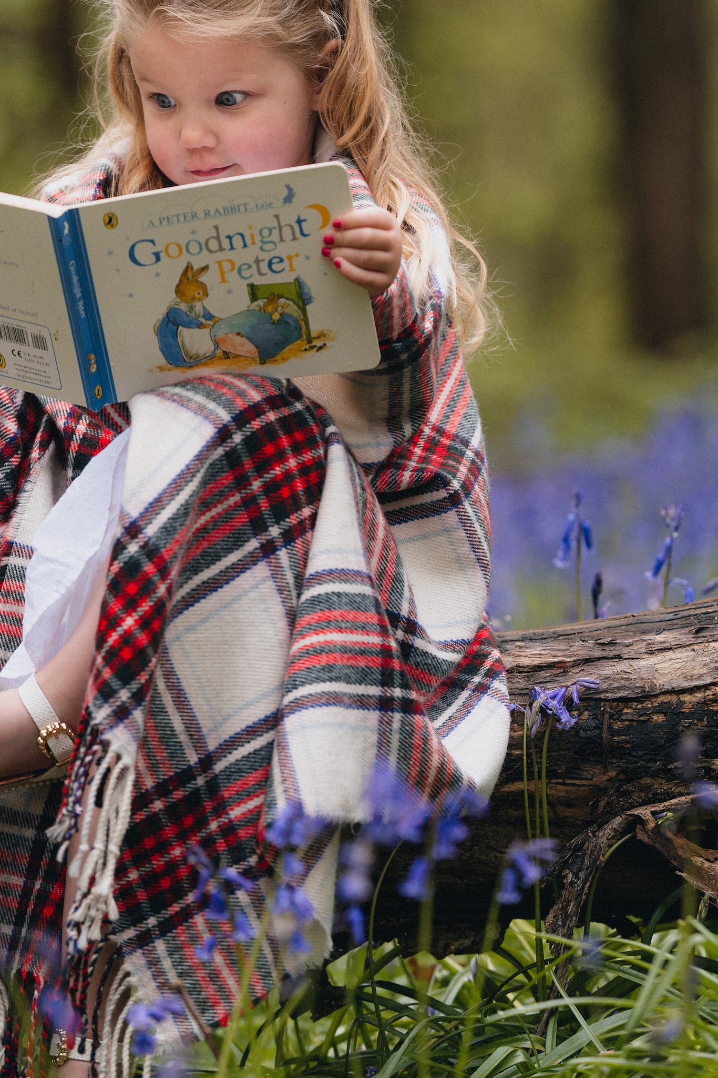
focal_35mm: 253
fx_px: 7568
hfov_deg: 5.4
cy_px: 483
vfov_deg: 8.1
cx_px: 205
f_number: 2.5
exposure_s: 1/125
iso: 100
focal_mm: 135
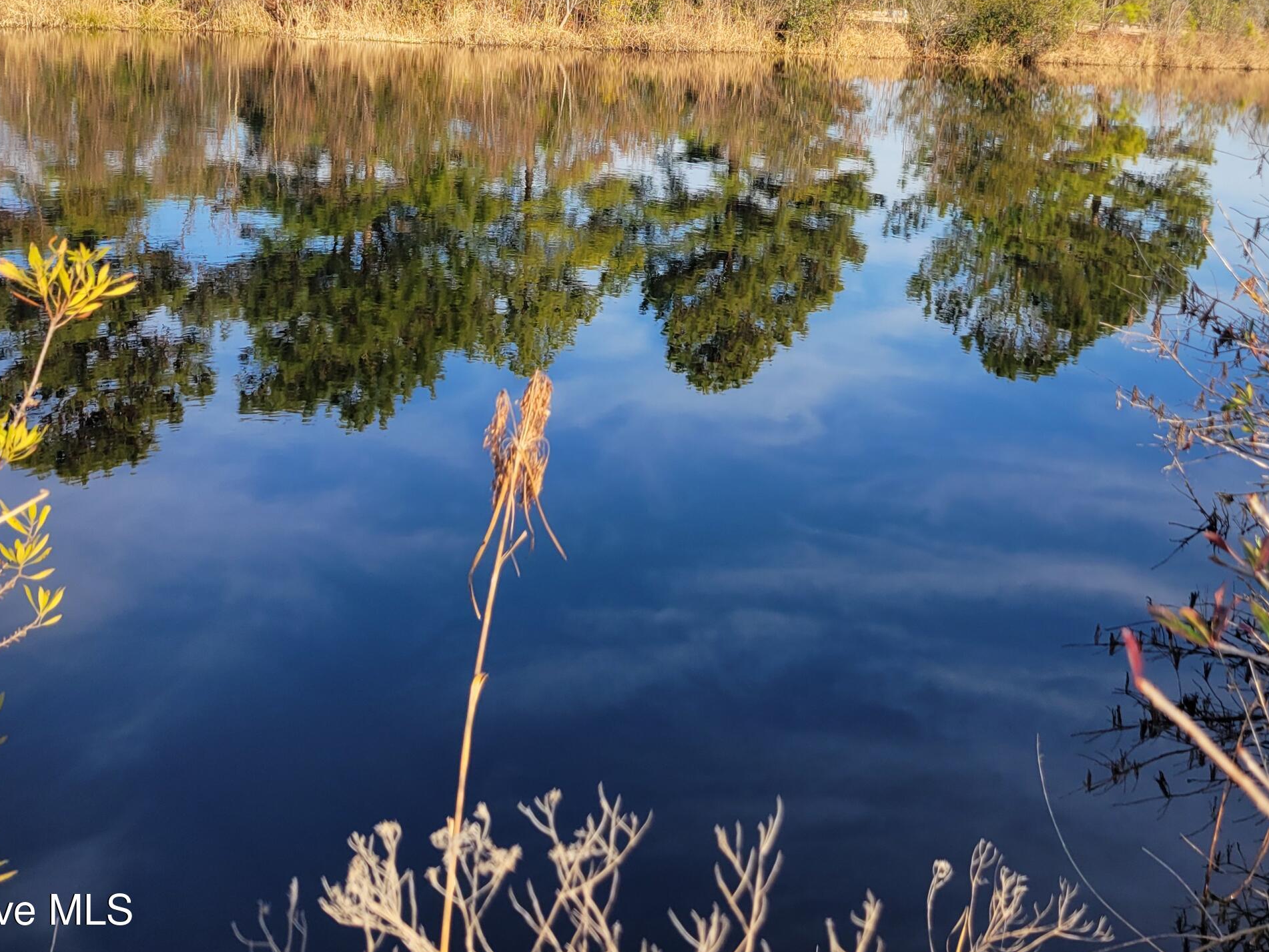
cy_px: 228
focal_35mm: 41
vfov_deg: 34.3
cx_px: 814
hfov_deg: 45.3
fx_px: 1503
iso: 40
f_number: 1.8
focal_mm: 5.4
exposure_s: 1/1208
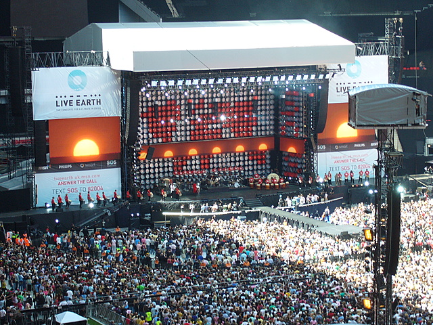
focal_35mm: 105
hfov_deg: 18.7
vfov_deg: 14.1
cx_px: 216
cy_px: 162
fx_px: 1313
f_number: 5
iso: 100
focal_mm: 17.4
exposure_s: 1/80
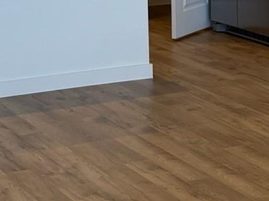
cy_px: -143
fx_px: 995
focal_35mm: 128
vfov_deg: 10.9
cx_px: 137
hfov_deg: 15.4
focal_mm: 6.76
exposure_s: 1/149
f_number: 1.78
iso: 200
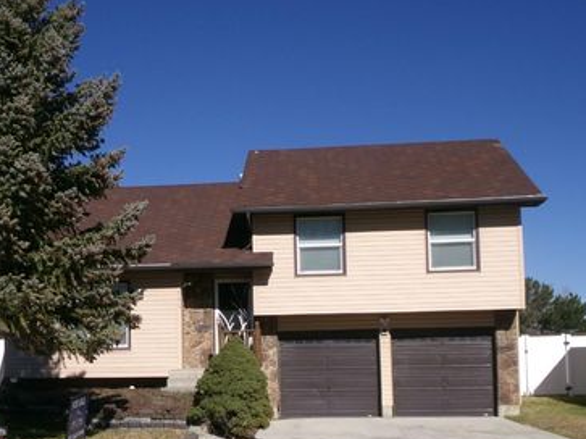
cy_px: 298
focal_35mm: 51
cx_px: 232
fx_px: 863
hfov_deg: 37.3
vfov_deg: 28.3
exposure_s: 1/160
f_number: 11.85
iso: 100
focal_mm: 6.6
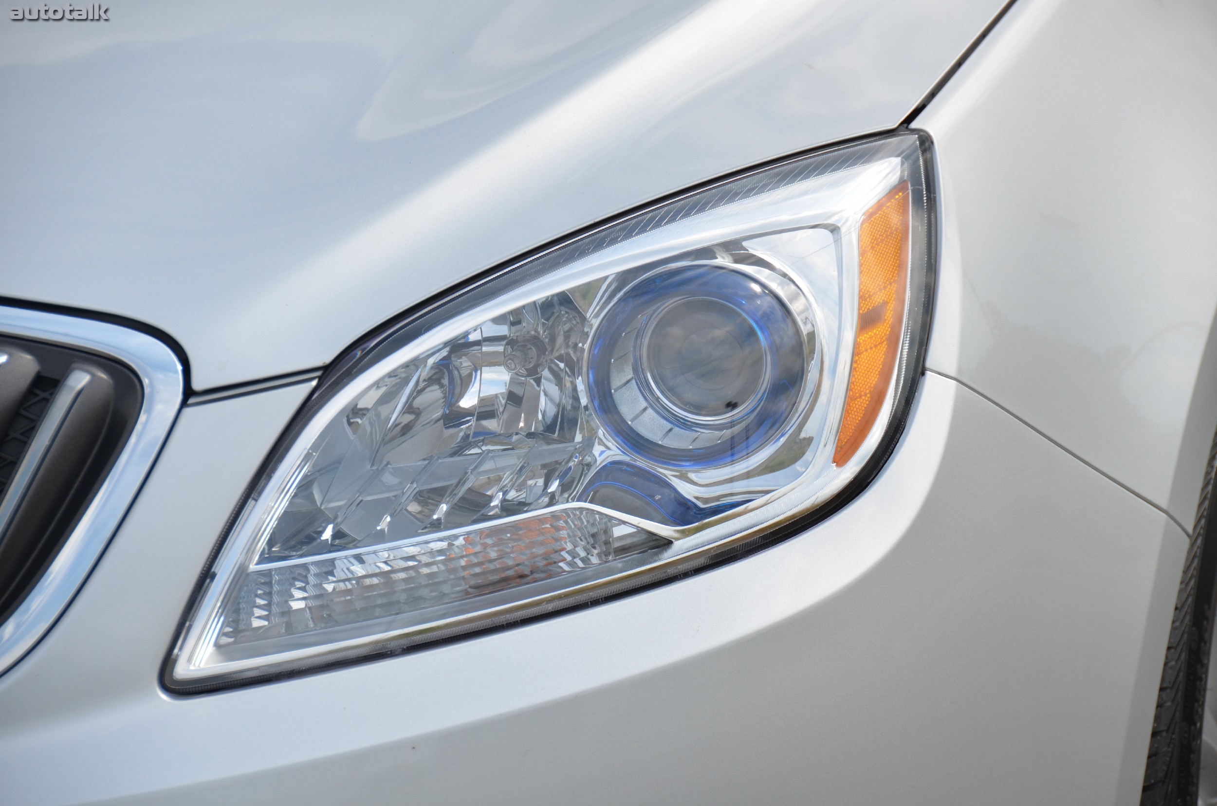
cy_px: 403
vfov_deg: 7.0
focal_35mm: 195
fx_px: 6579
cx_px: 608
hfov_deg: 10.6
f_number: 6.3
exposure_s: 1/1600
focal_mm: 130
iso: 400
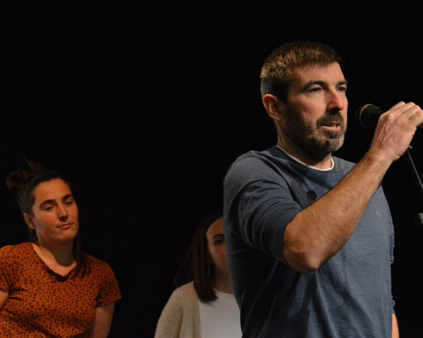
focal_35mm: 153
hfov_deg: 12.6
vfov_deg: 10.1
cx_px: 214
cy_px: 169
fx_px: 1916
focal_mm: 90
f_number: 8
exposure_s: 1/40
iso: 1600
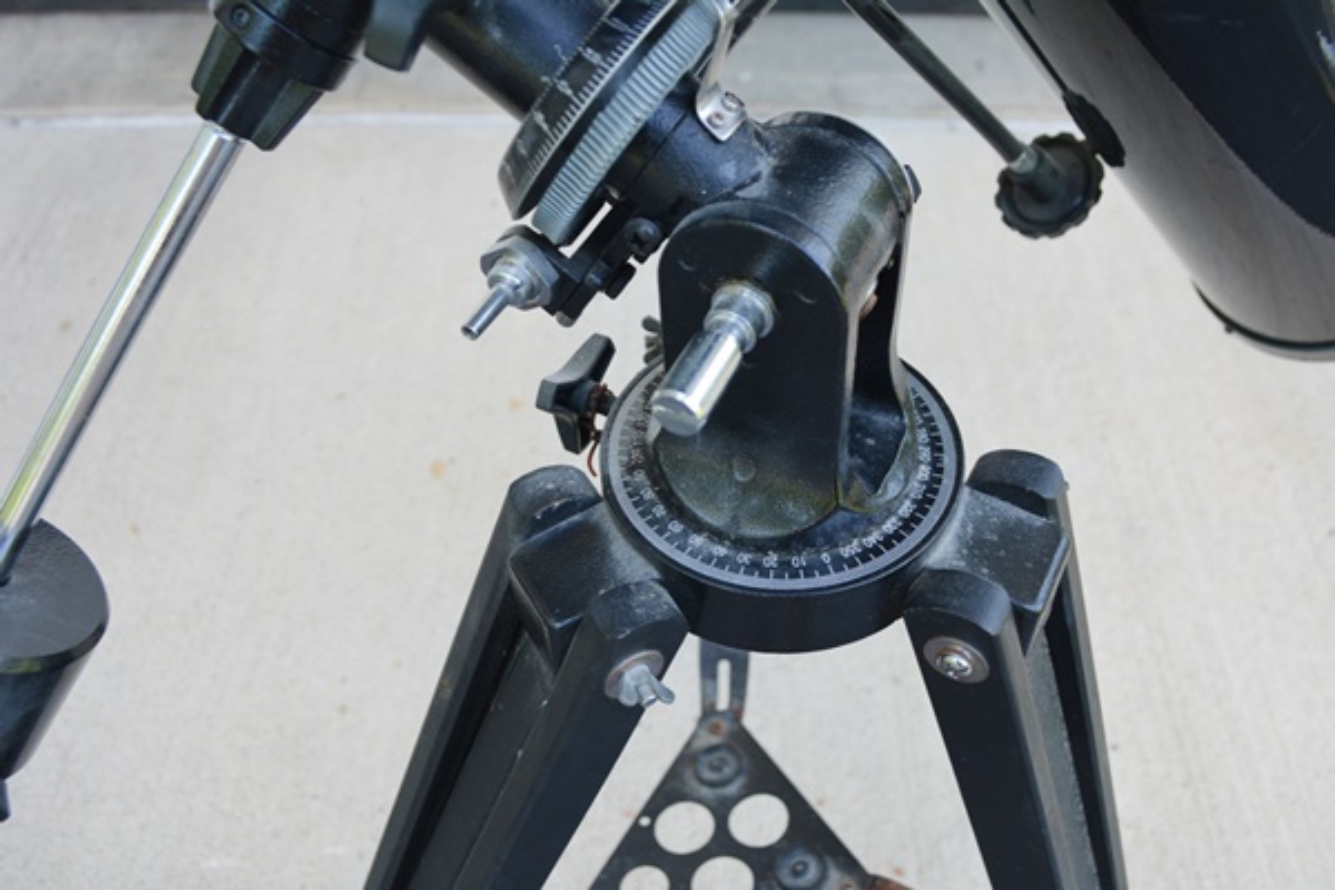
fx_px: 1224
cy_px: 445
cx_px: 668
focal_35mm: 33
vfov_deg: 40.0
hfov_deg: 57.2
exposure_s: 1/125
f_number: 5.6
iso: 400
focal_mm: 22
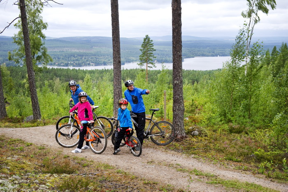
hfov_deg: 38.2
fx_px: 416
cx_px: 144
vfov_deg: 26.0
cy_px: 96
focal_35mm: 52
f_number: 4.5
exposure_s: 1/400
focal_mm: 52
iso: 200
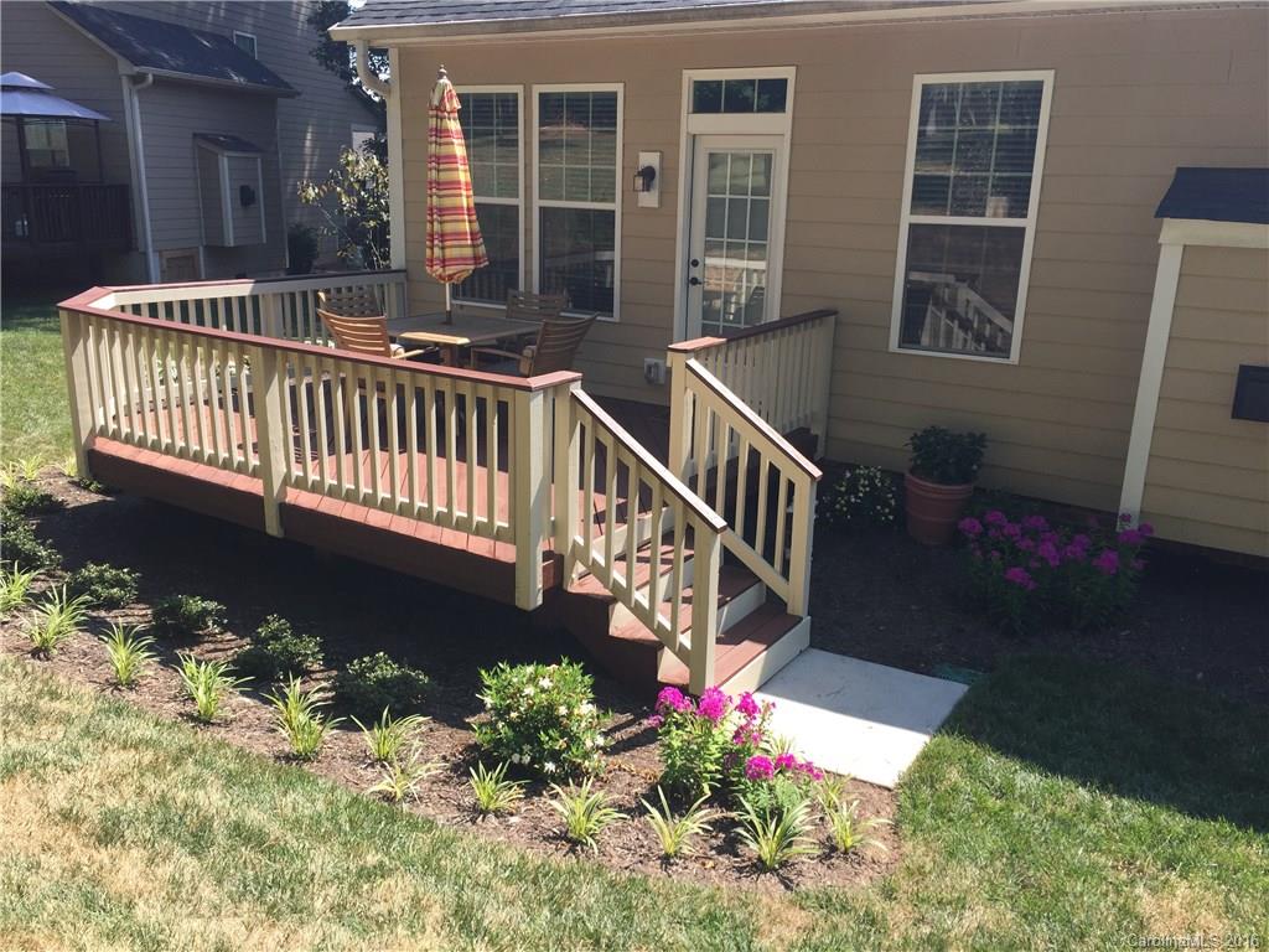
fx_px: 1063
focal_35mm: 29
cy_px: 476
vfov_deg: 48.2
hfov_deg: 61.7
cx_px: 634
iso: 32
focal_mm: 4.15
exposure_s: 1/706
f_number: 2.2
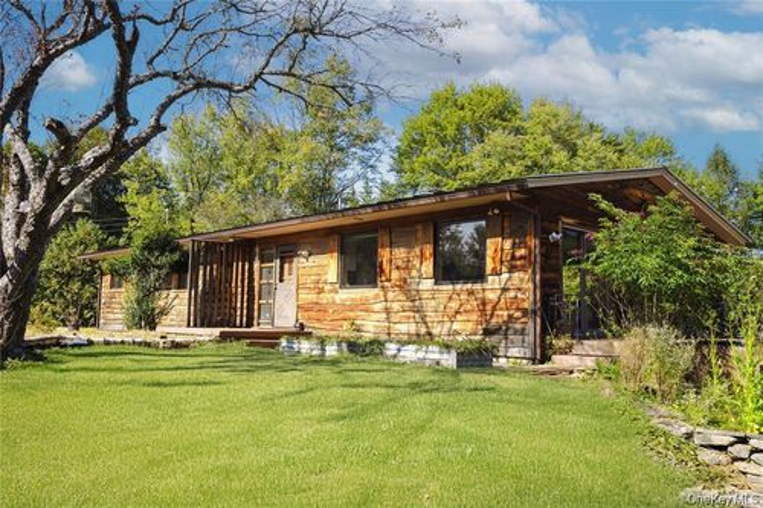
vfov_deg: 42.7
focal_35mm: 31
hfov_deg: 60.8
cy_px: 254
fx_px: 650
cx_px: 382
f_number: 7.1
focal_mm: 30.7
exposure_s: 1/400
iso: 100
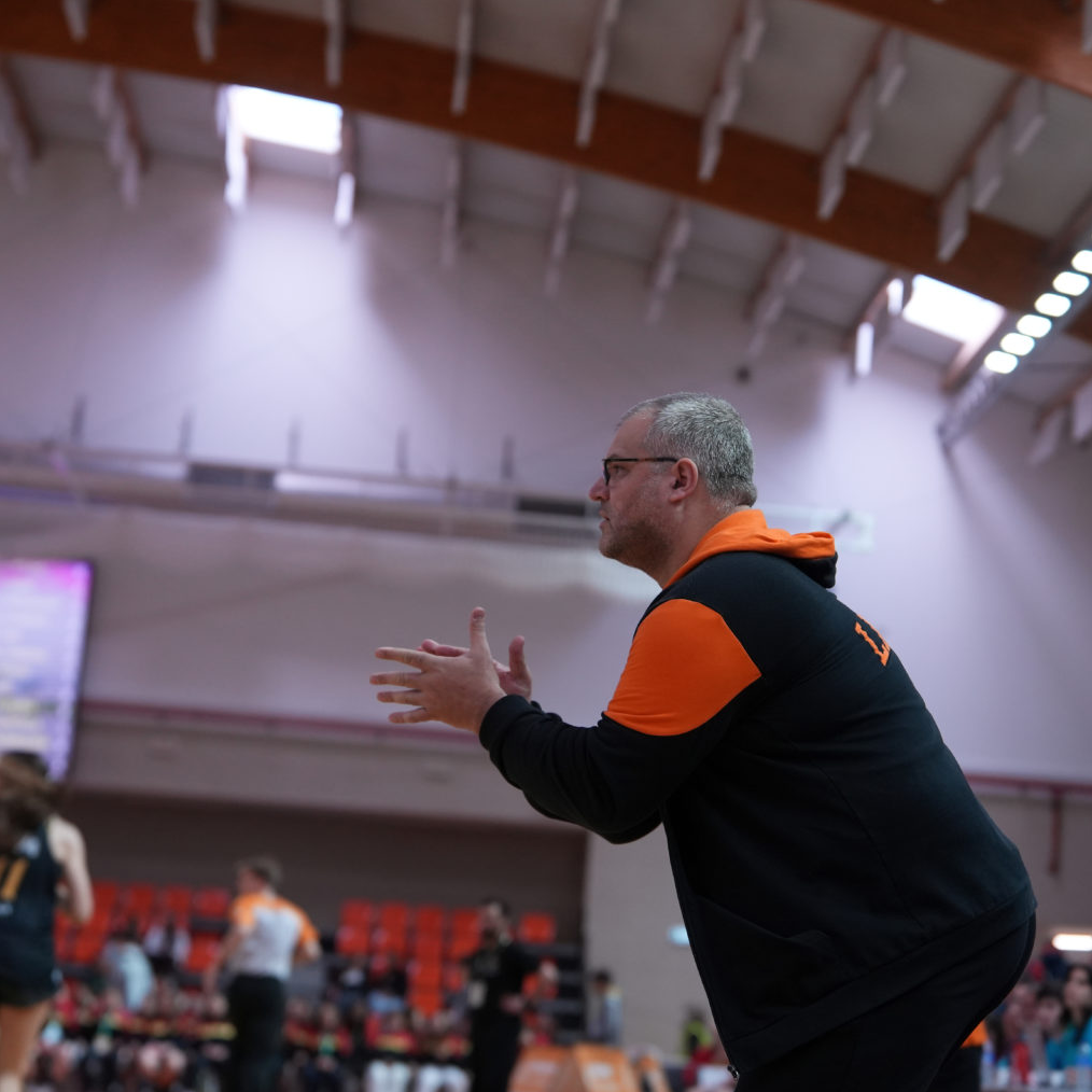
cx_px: 645
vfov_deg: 20.4
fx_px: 3034
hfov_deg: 20.4
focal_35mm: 85
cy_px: 542
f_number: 2.8
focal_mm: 66
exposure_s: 1/1000
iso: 1600
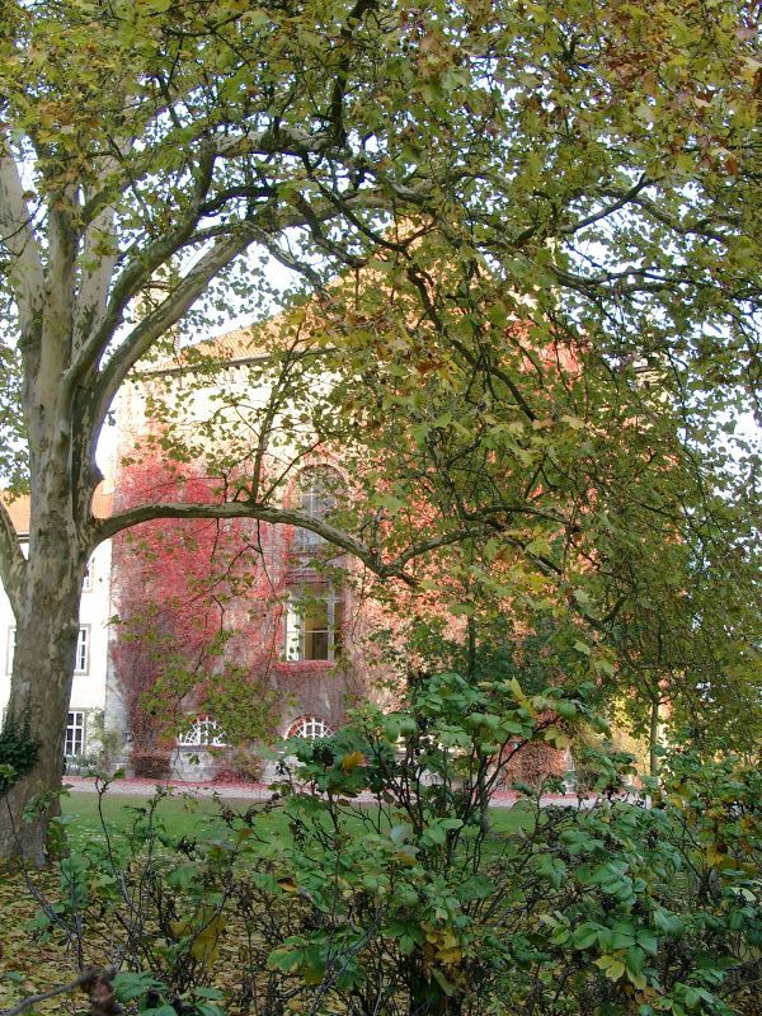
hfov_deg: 34.3
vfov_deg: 44.8
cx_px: 381
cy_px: 508
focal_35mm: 42
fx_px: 1233
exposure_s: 1/64.8
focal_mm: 8.82
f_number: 4
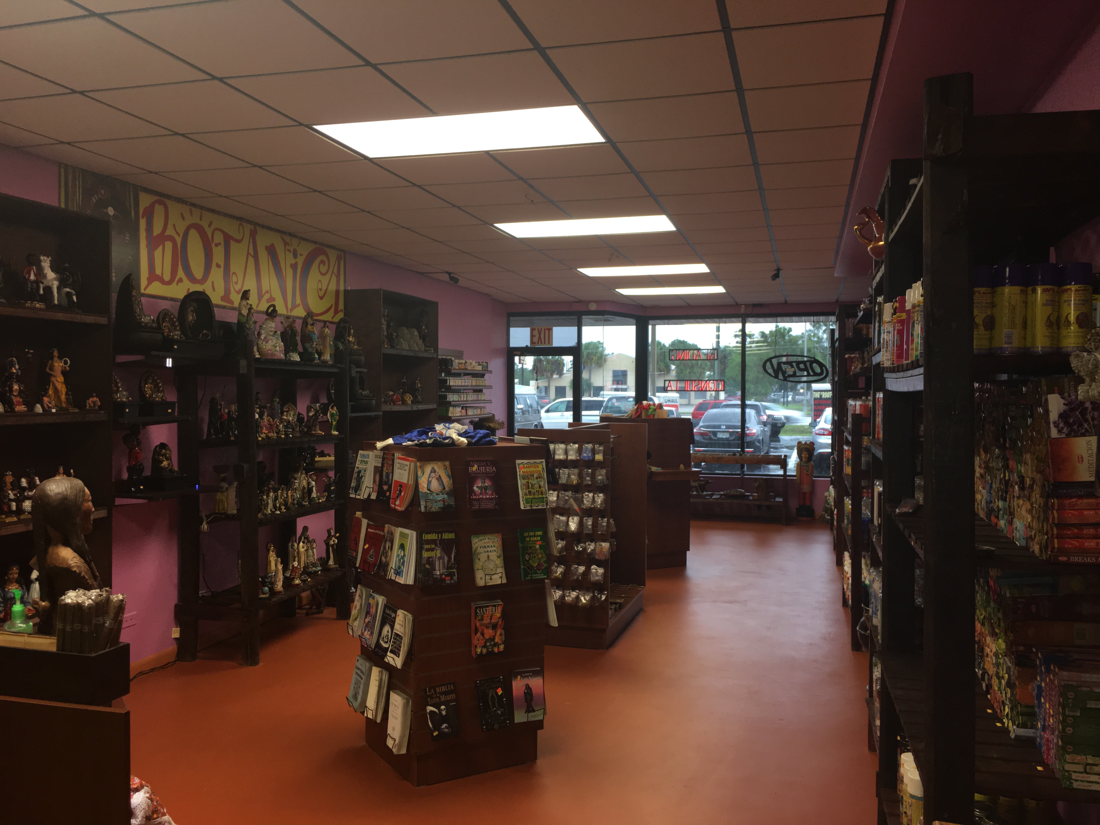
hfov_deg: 61.7
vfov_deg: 48.2
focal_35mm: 29
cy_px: 412
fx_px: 922
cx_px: 550
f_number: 2.2
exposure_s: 1/30
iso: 50
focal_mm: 4.15
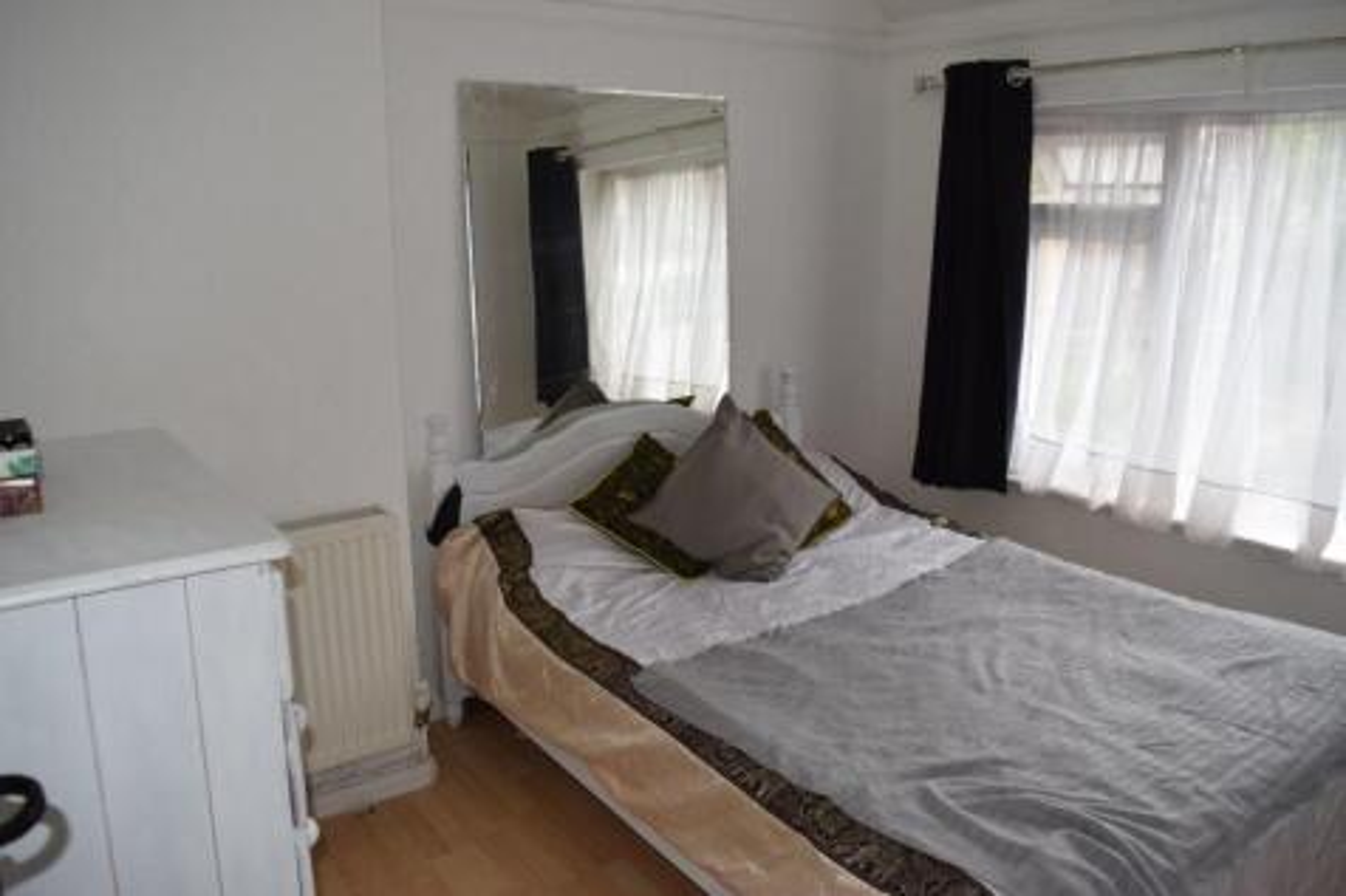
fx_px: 1009
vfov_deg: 47.9
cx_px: 673
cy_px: 448
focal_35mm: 27
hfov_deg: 67.4
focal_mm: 18
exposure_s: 1/125
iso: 720
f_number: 5.6
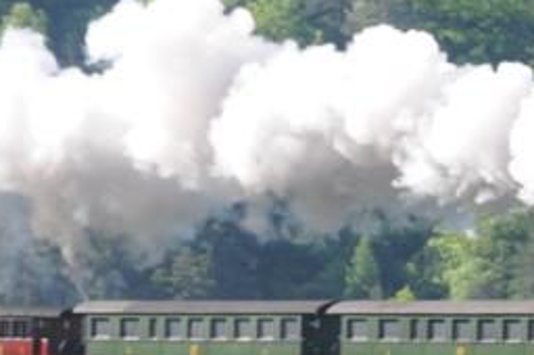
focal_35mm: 397
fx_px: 5878
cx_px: 497
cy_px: 455
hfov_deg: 5.2
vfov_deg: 3.4
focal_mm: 75
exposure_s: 1/320
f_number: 9
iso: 320
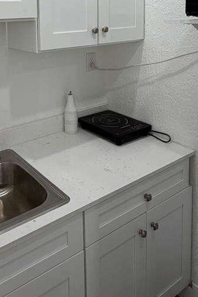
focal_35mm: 35
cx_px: 38
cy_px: 46
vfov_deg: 50.1
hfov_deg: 36.5
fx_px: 289
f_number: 2.2
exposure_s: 1/120
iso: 160
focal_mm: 2.22
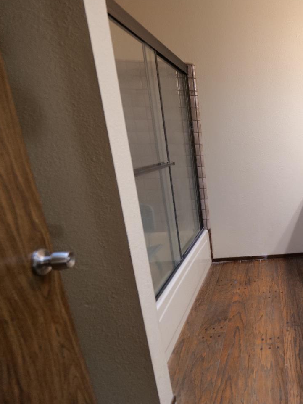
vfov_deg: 79.0
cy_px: 205
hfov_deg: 49.7
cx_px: 312
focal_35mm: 21
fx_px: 245
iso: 2000
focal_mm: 14
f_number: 4
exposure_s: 1/60
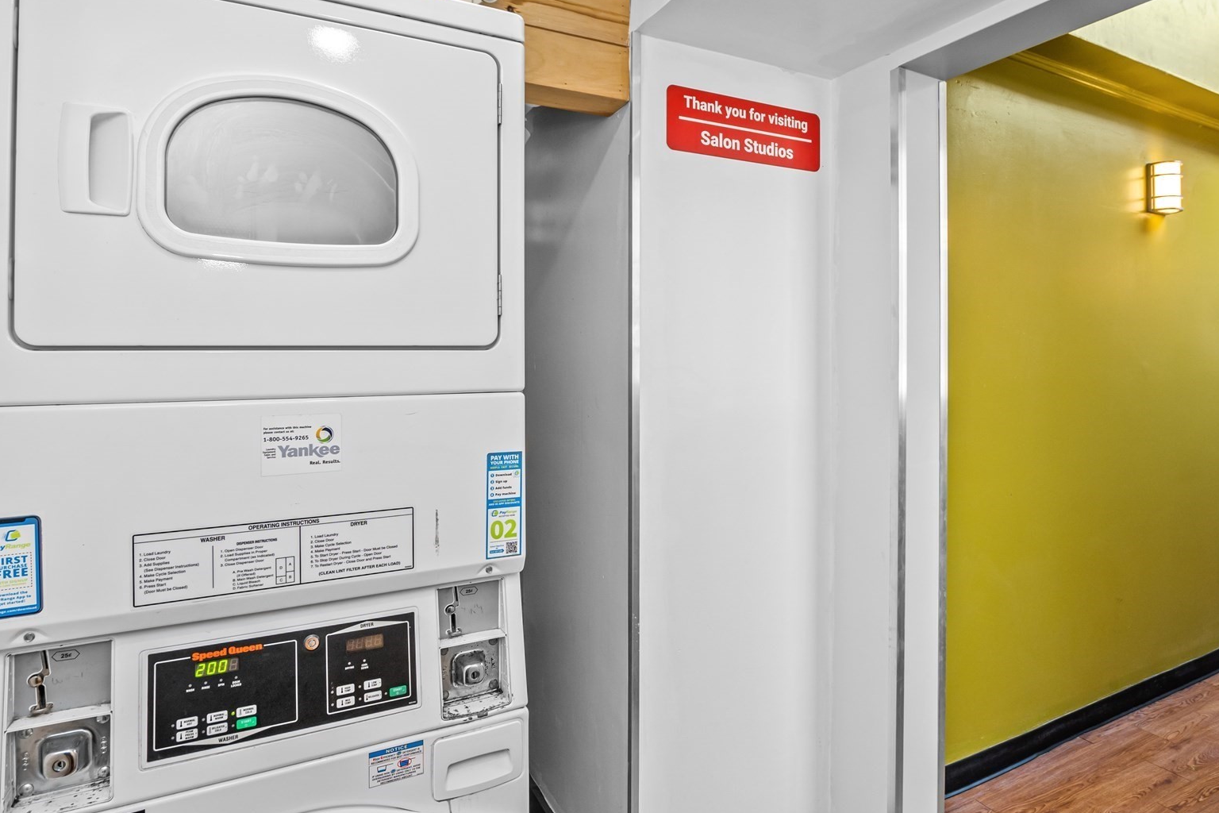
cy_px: 354
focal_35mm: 20
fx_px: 677
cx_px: 669
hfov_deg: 83.7
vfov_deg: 61.7
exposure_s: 1/20
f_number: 6.3
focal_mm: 10
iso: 160
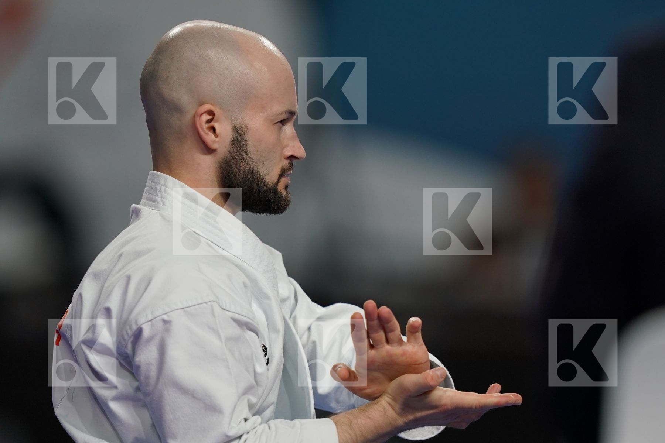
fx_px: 11082
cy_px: 222
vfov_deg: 2.3
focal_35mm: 600
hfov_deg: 3.4
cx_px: 332
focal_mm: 400
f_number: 2.8
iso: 500
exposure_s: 1/500
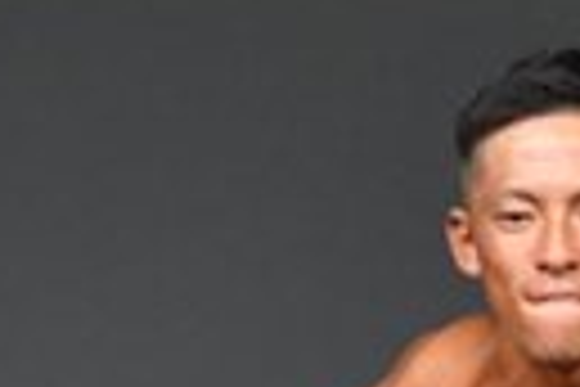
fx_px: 43674
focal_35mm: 2711
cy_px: 886
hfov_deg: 0.8
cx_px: 600
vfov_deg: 0.5
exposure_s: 1/400
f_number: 5.6
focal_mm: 300
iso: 4000
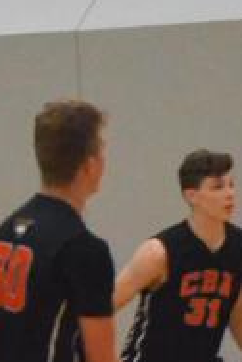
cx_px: 415
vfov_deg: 2.5
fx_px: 8177
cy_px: -38
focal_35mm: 811
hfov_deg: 1.7
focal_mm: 100
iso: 6400
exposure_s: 1/250
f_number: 8
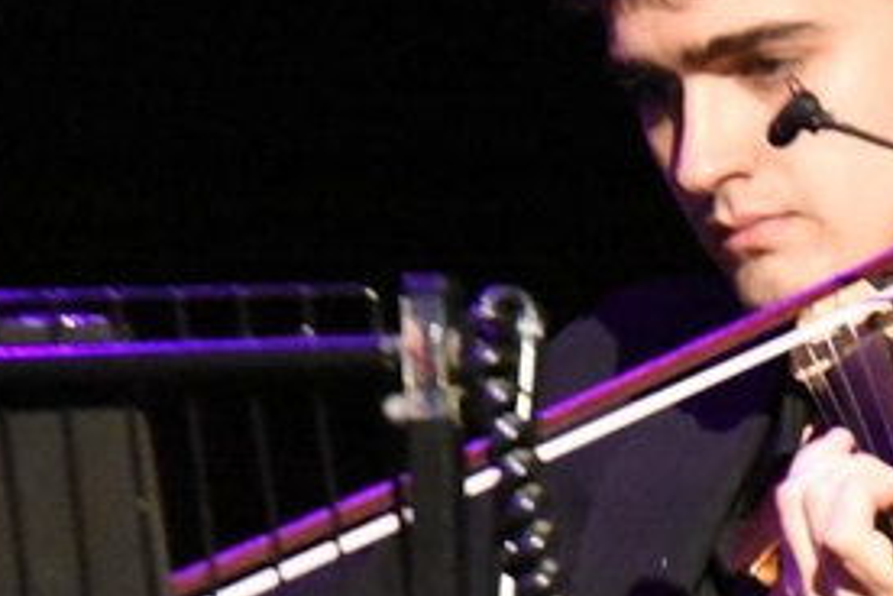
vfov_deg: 1.2
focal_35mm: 1161
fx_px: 28797
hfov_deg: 1.8
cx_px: 1556
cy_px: 988
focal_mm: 200
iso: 12800
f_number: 2.8
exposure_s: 1/100
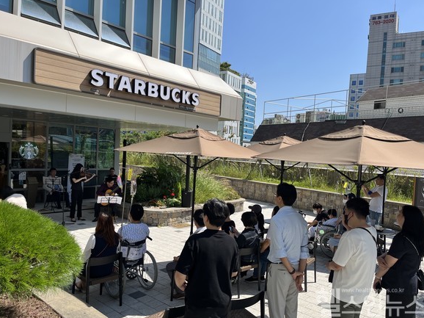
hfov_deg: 65.3
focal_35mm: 27
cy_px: 162
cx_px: 216
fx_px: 331
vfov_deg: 51.3
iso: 50
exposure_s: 1/3413
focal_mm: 5.1
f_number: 1.6
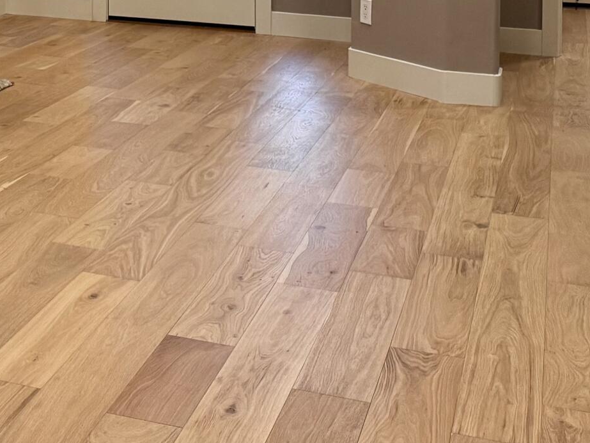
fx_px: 1329
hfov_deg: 22.9
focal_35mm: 78
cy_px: -156
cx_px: -128
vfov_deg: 17.5
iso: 200
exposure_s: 1/120
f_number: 1.78
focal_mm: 6.76
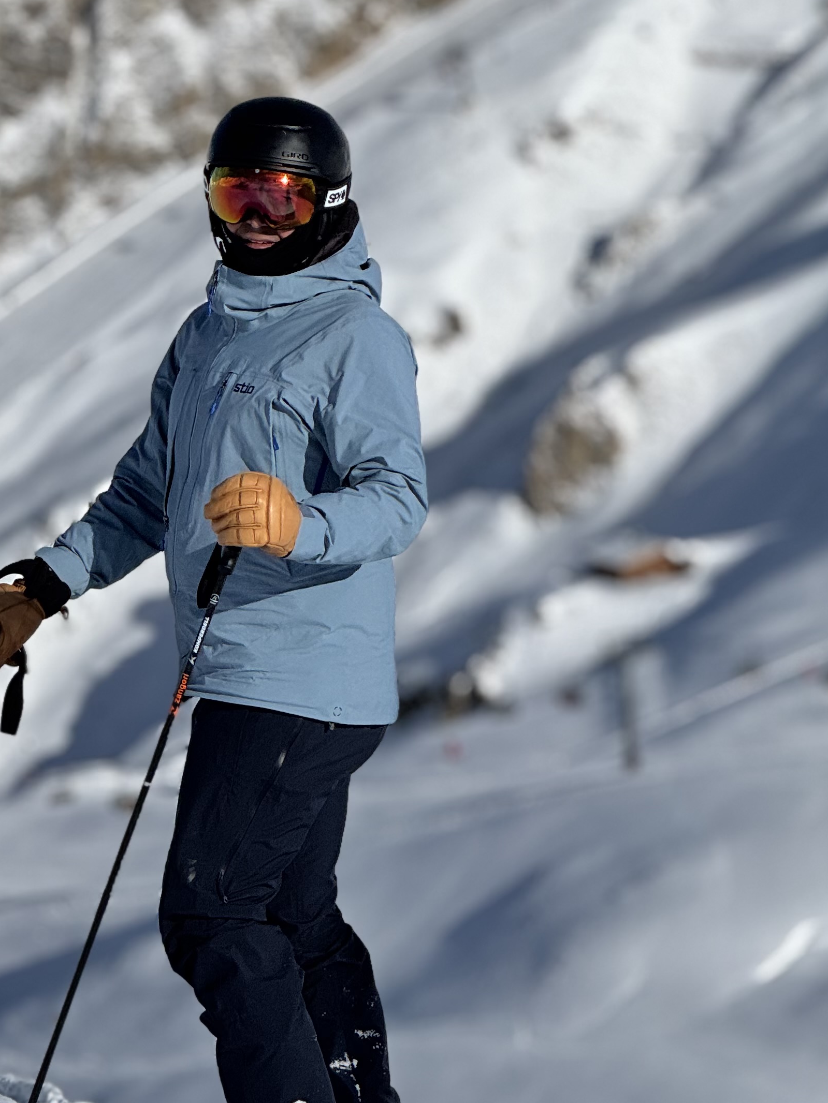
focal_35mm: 227
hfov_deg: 6.5
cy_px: 490
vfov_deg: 8.7
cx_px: 85
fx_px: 7237
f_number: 2.8
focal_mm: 15.66
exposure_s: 1/6289
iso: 40
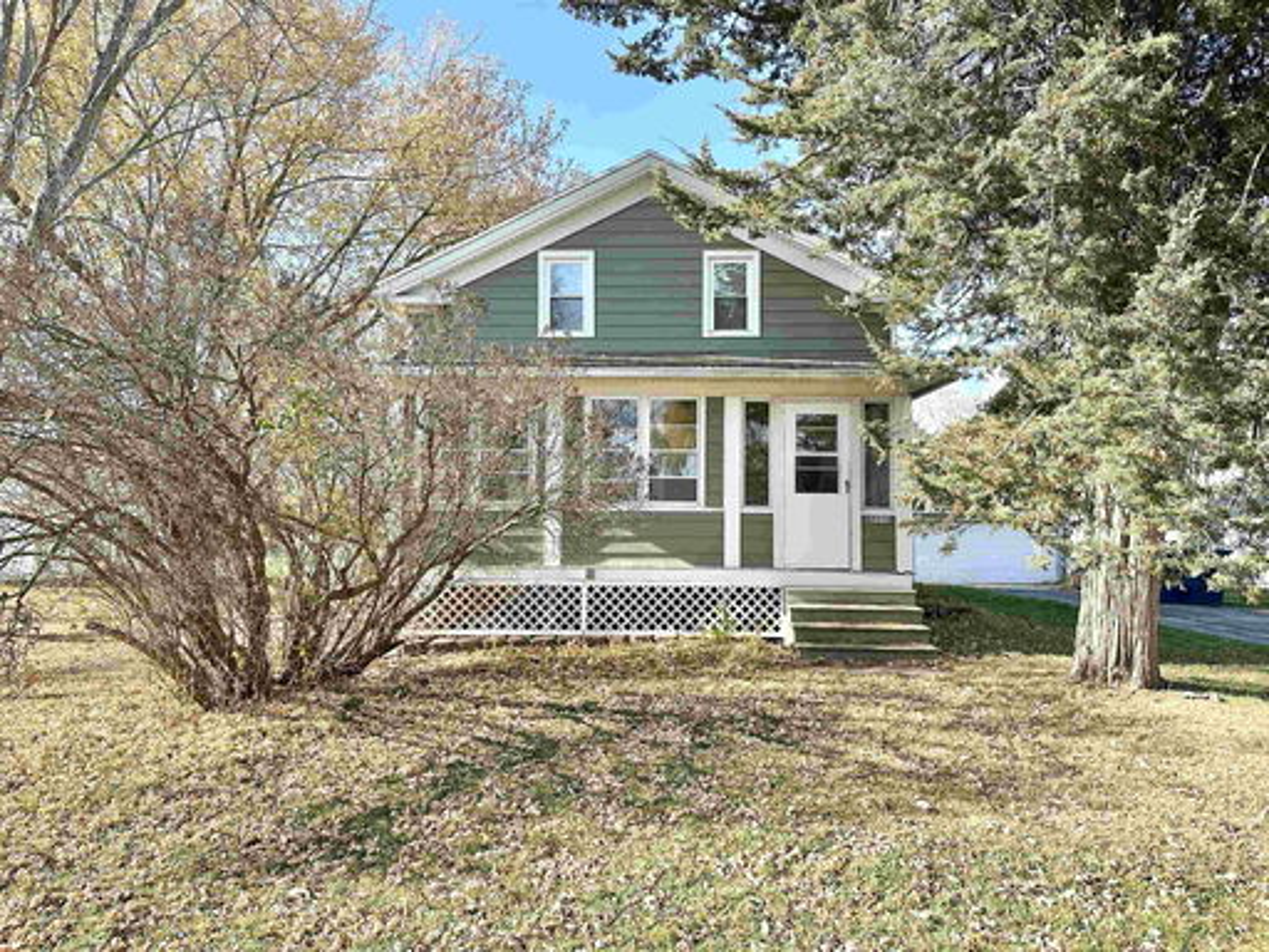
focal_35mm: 24
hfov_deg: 71.6
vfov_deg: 56.8
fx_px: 880
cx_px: 634
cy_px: 476
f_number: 1.78
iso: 80
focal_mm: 6.86
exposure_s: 1/1304
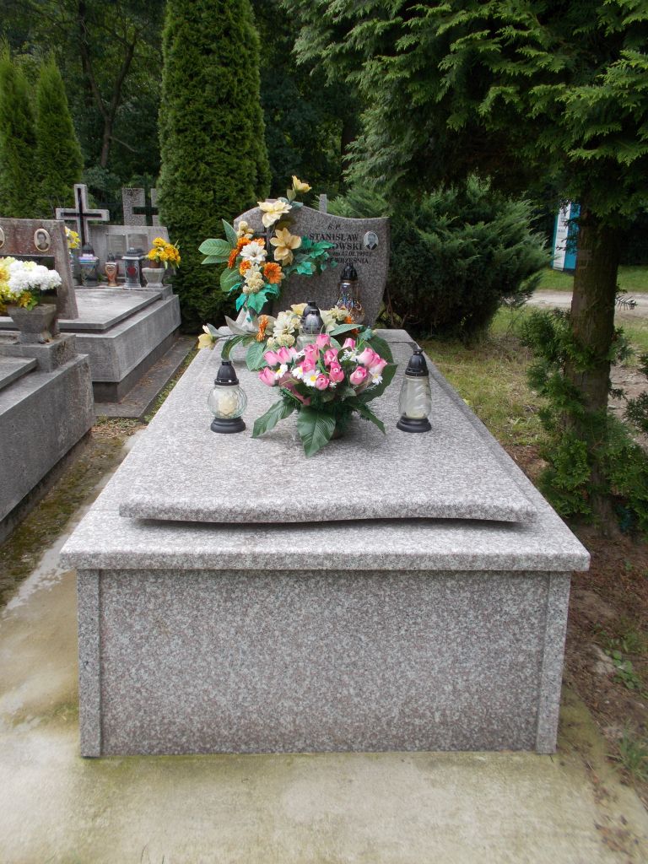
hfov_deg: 53.1
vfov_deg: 67.3
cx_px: 324
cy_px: 432
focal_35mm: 26
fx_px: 649
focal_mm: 4.6
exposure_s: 1/320
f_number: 3.2
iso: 80
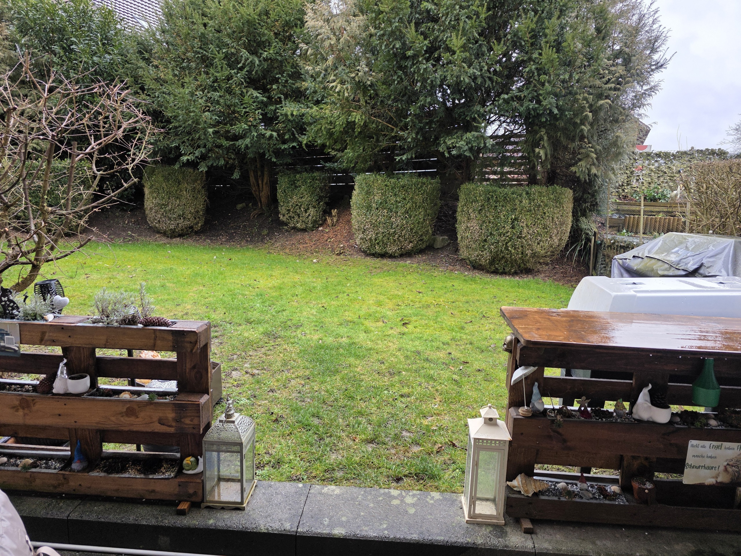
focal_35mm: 23
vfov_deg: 58.9
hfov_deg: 73.9
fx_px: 492
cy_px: 278
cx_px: 370
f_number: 1.7
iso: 50
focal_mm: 6.3
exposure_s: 1/180
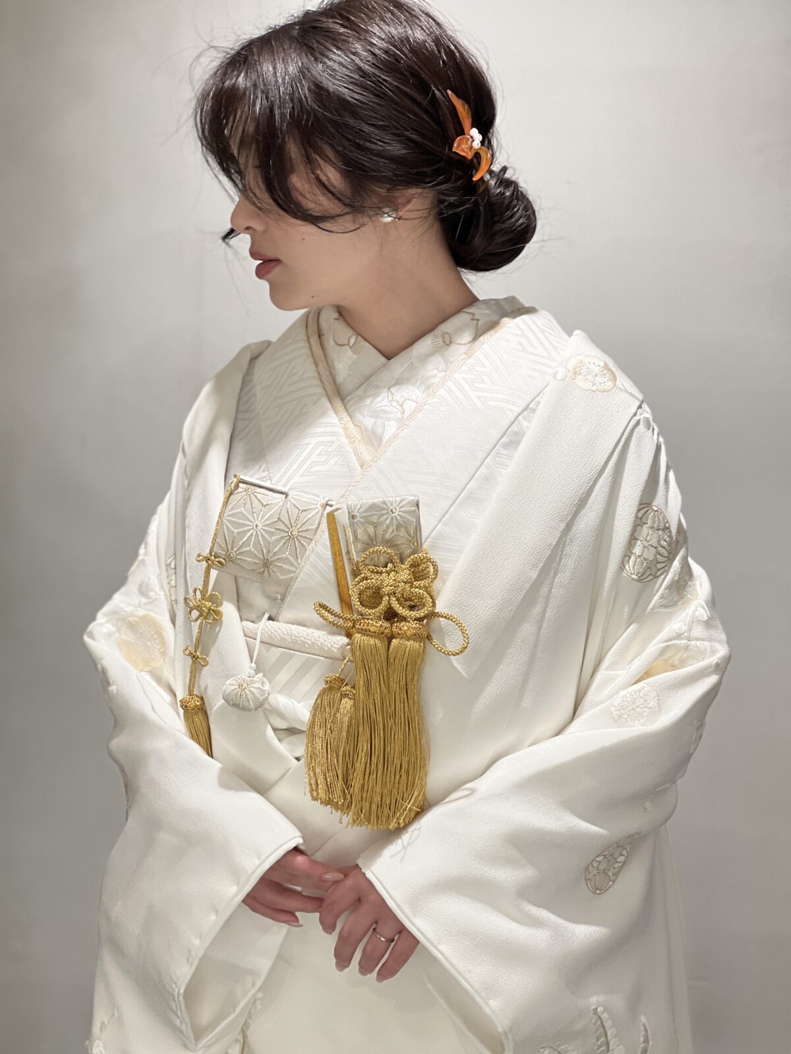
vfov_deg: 25.3
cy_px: 527
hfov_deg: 19.1
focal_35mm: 77
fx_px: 2346
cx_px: 396
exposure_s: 1/60
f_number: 2.8
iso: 125
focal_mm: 9
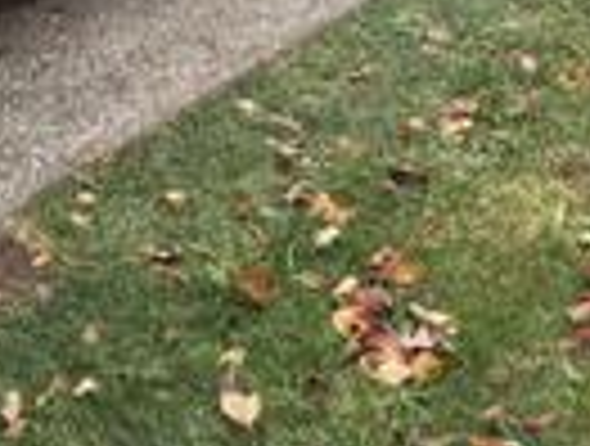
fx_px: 1572
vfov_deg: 14.4
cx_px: -198
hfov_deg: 19.4
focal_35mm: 92
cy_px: -324
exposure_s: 1/135
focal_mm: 6.76
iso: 50
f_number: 1.78
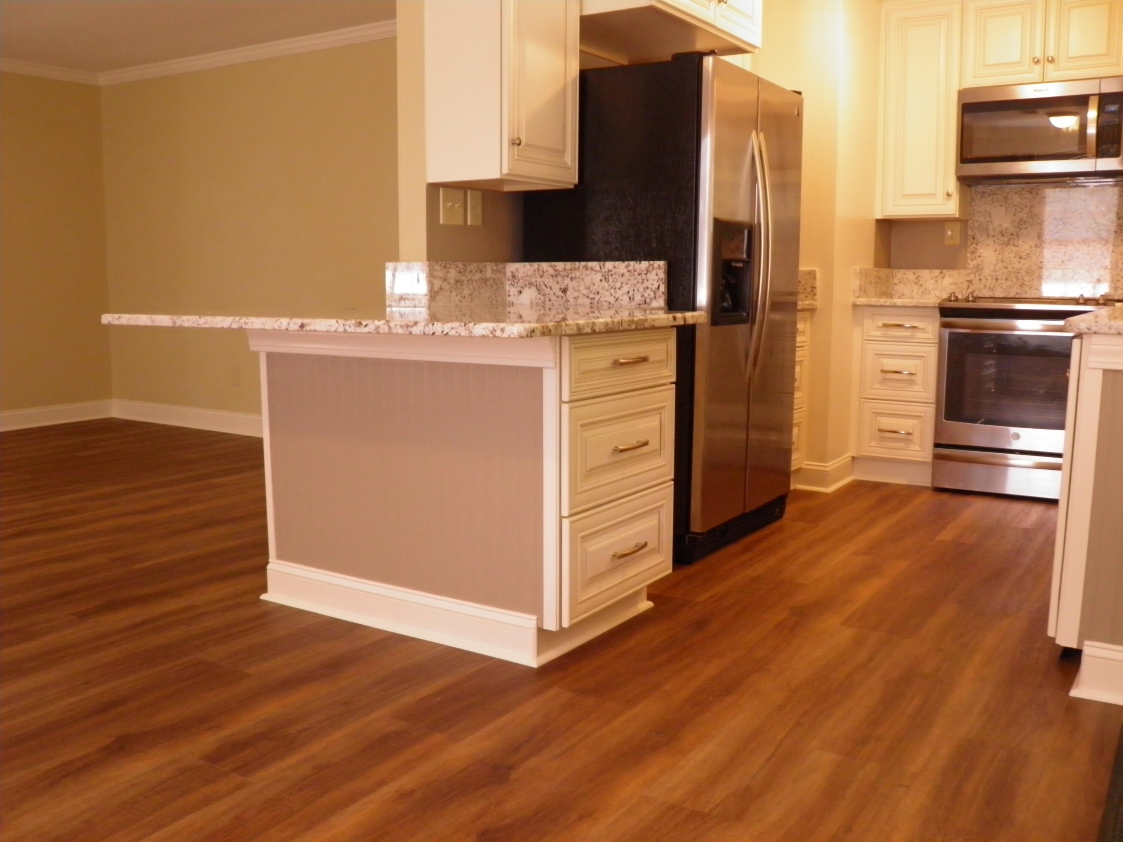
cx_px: 562
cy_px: 421
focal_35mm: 30
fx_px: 973
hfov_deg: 60.0
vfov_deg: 46.8
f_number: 3
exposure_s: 1/30
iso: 250
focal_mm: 5.5
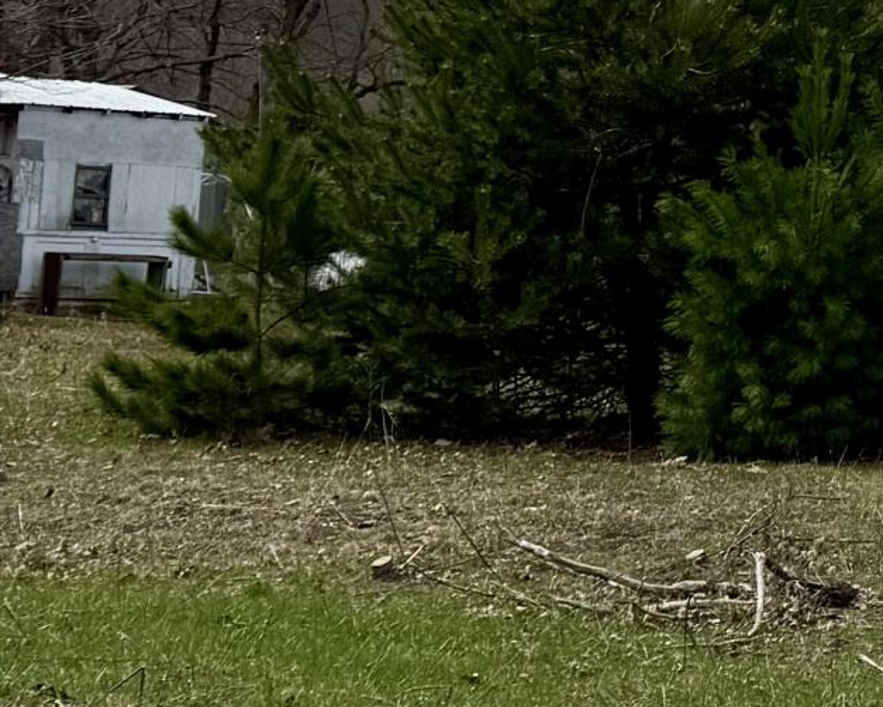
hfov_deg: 15.0
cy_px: -37
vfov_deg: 13.5
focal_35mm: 112
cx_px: 1556
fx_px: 2928
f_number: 1.78
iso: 80
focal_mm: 6.76
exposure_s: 1/9091
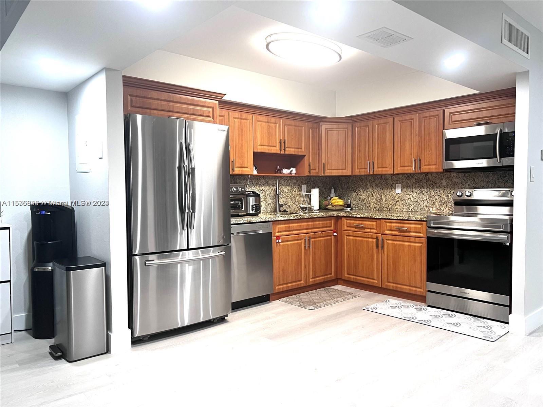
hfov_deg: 67.3
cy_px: 204
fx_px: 408
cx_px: 272
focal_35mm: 26
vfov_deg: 53.1
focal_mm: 5.7
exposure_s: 1/60
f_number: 1.5
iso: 80
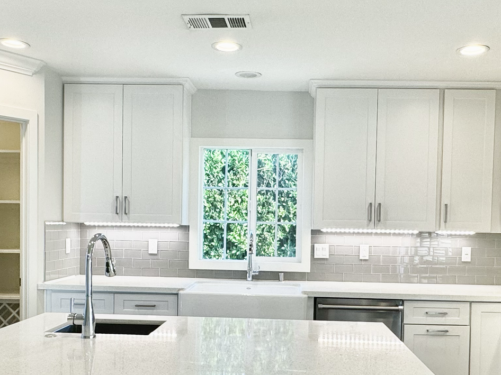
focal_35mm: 37
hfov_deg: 50.1
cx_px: 272
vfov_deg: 38.2
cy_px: 249
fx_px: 535
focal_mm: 2.22
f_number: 2.2
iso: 80
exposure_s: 1/120
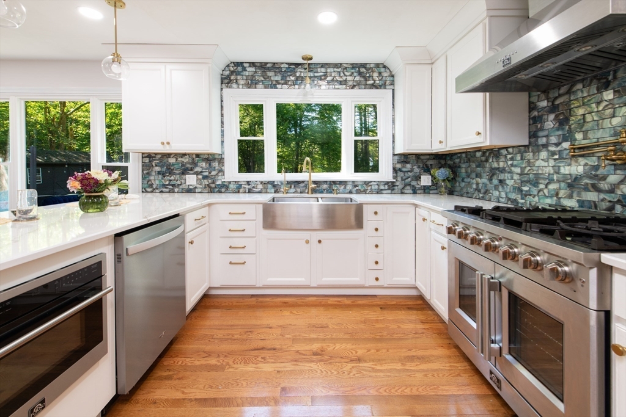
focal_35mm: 14
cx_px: 313
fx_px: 243
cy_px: 208
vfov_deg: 81.2
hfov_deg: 104.2
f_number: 10
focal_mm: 14
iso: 400
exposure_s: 1/4
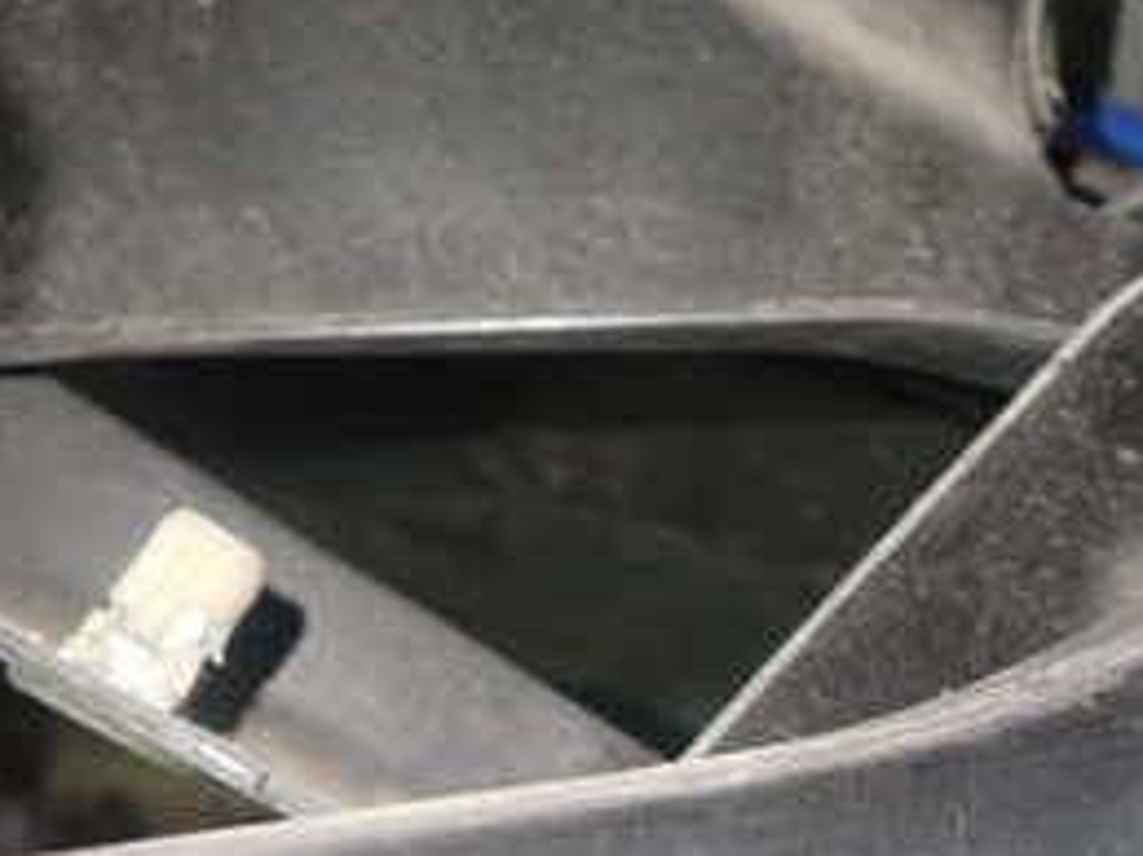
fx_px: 1914
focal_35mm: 58
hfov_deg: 32.1
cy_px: 807
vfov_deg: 24.3
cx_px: 958
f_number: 2
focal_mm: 4.5
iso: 500
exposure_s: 1/30
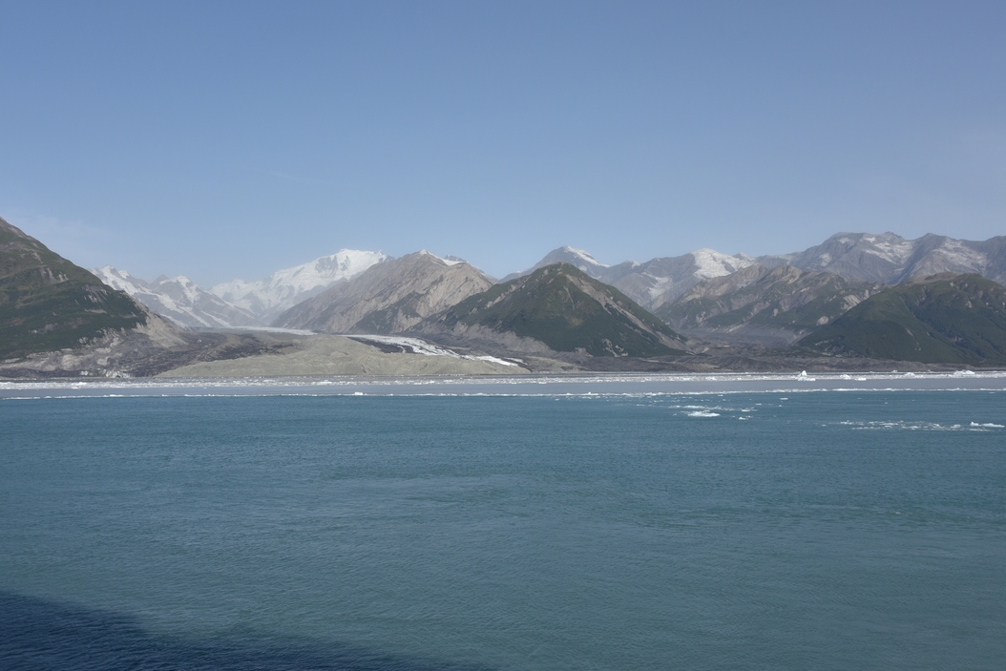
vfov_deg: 38.9
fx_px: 950
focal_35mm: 34
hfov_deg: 55.8
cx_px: 477
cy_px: 324
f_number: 10
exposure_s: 1/400
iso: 100
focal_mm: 28
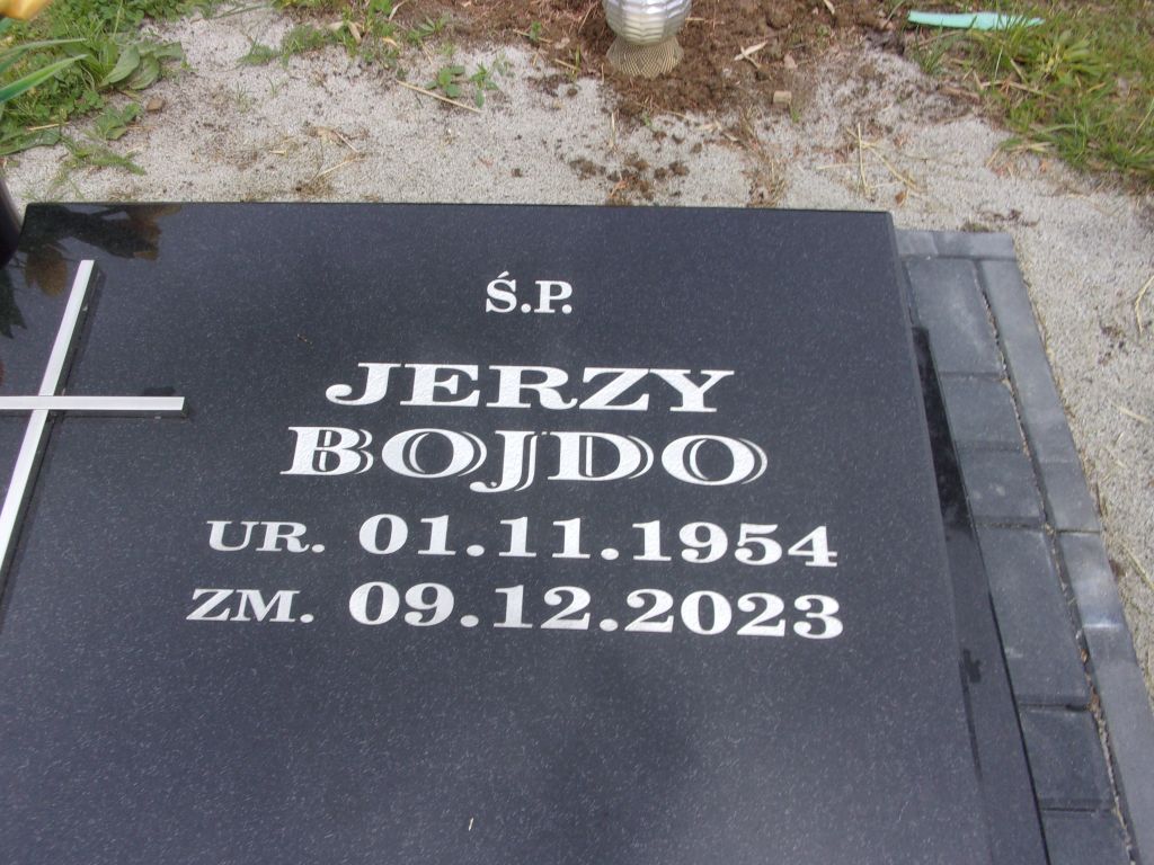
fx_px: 933
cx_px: 577
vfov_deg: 49.7
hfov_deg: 63.4
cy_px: 432
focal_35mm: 28
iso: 80
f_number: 10.8
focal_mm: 5.1
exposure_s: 1/70
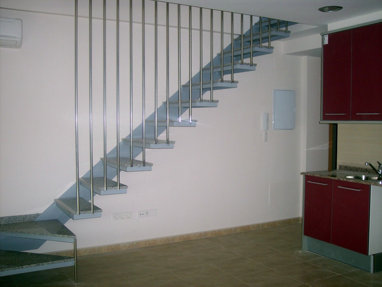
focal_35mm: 39
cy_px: 144
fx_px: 430
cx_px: 191
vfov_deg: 36.8
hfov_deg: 47.9
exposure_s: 1/60
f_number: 2.8
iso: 100
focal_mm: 8
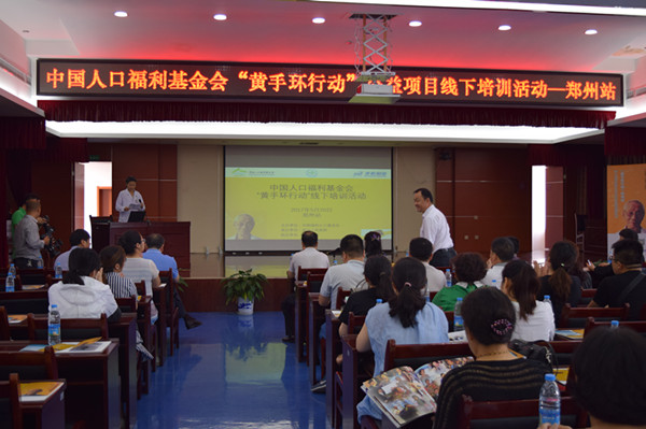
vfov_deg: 33.0
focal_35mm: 40
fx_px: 726
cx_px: 323
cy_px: 214
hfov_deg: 48.0
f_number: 4
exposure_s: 1/60
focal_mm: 27
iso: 400
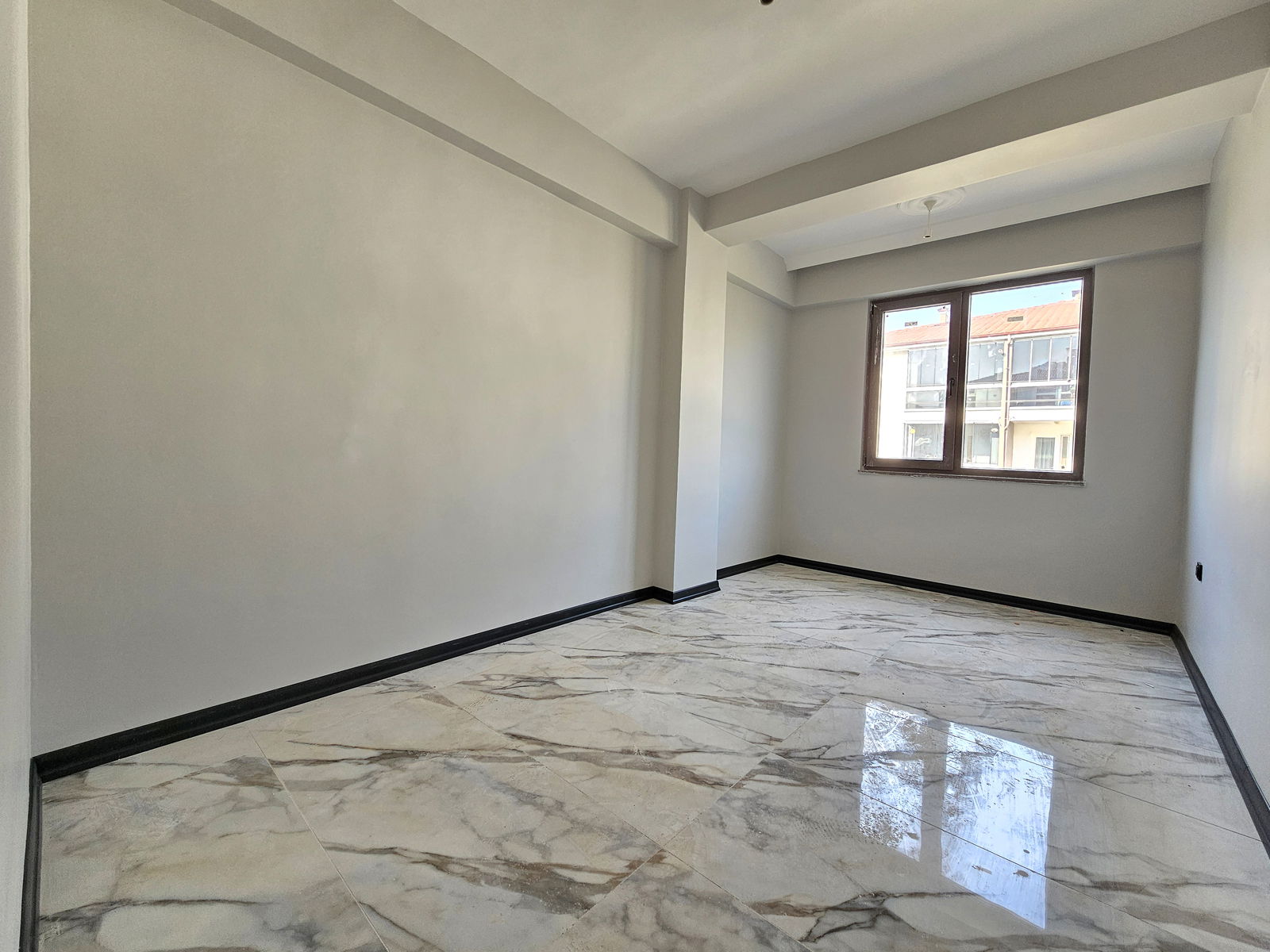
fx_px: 477
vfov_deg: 89.9
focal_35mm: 13
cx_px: 635
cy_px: 476
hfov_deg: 106.2
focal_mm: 2.2
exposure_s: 1/101
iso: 64
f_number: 2.2
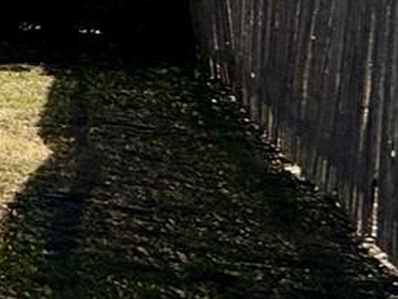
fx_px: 1208
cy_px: -190
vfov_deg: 13.1
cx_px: -996
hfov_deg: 9.6
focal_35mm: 105
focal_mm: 2.22
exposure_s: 1/3289
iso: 50
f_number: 2.2
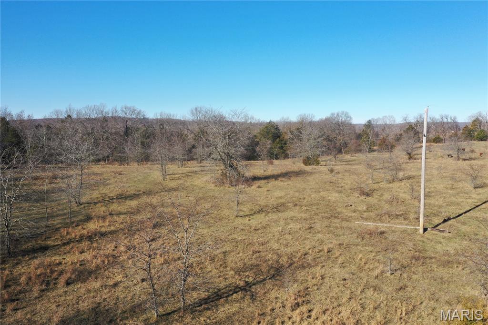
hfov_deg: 65.5
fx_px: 379
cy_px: 162
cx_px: 244
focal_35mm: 28
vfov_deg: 46.4
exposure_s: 1/320
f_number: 5.6
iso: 100
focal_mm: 10.26
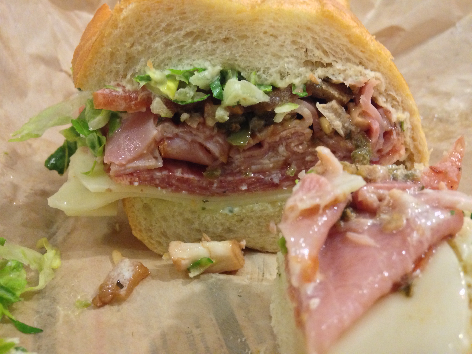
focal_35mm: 33
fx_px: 450
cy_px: 177
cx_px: 236
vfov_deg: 42.9
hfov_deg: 55.4
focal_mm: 4.12
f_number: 2.4
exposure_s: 1/17
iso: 400
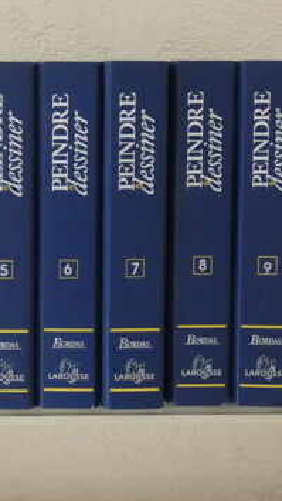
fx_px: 1237
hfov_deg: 12.9
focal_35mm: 93
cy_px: 249
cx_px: 44
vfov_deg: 22.9
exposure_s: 1/13
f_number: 4.2
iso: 1600
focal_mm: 11.3
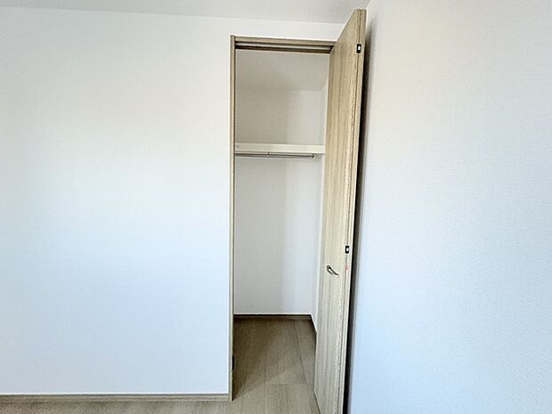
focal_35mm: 14
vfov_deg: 85.7
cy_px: 207
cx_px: 276
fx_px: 223
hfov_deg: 102.1
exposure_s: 1/60
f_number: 2.2
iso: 800
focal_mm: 2.22
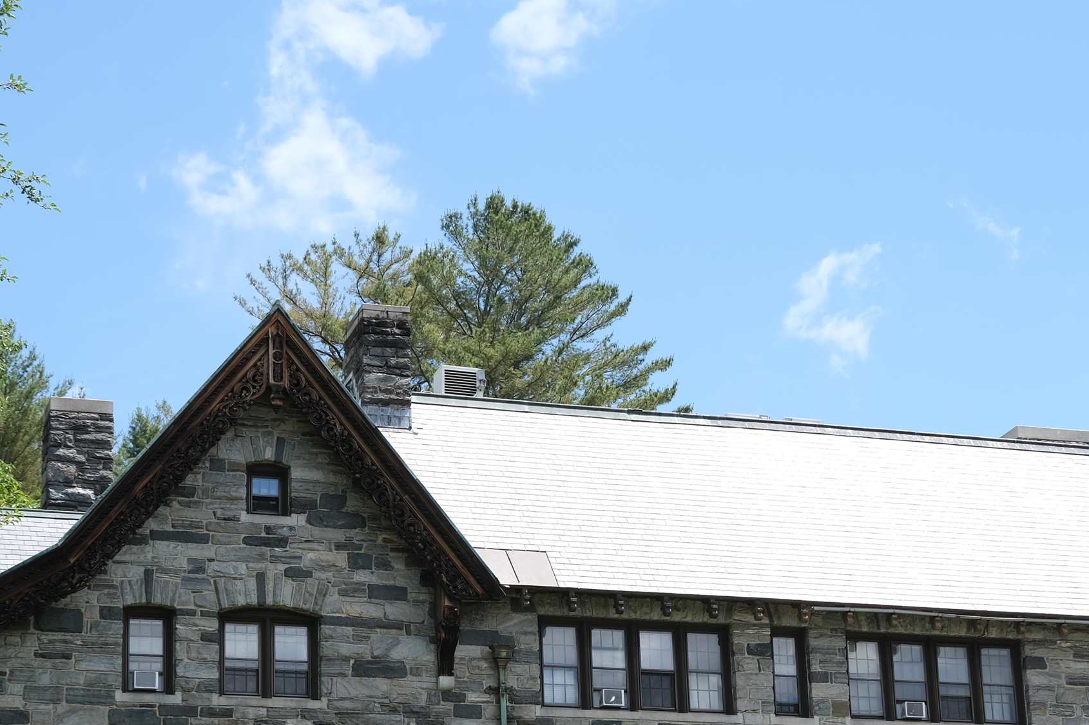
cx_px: 613
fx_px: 2419
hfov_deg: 25.3
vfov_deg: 16.9
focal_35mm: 80
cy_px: 590
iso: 160
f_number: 5.6
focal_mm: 29.2
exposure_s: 1/340
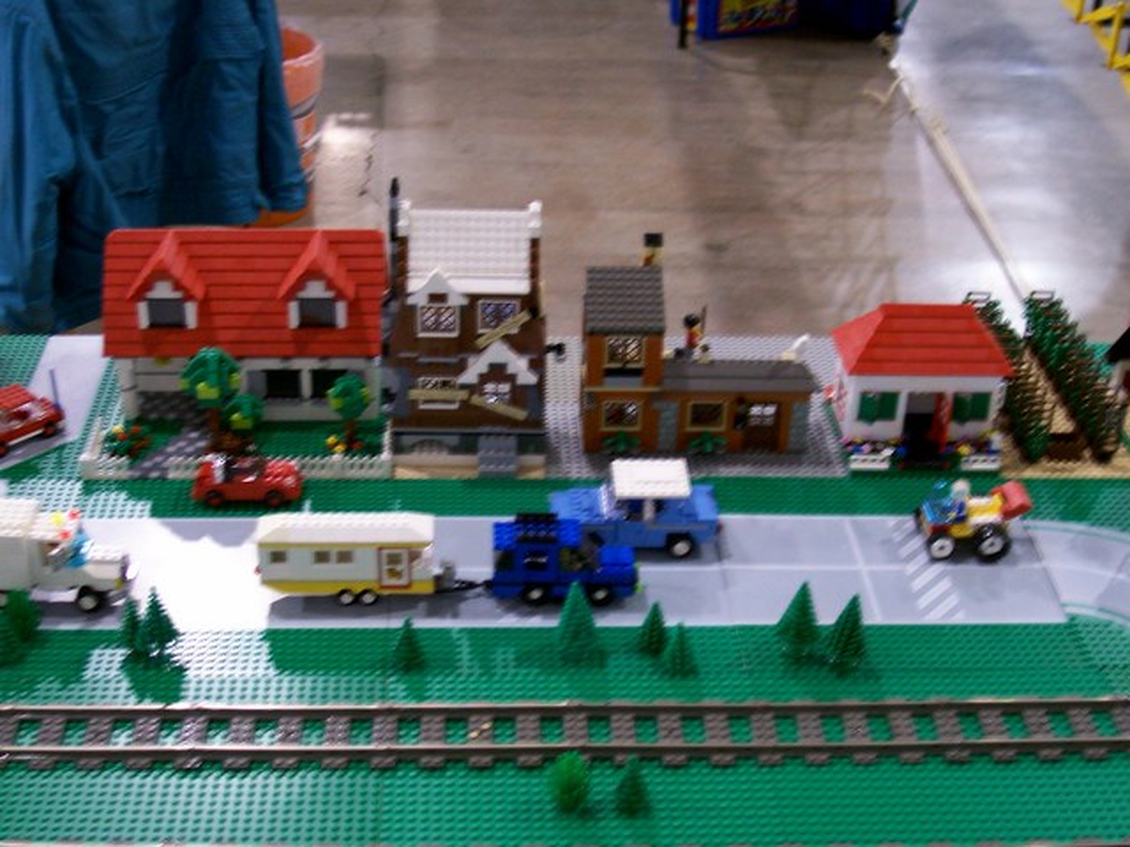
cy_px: 424
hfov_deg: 36.2
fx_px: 1730
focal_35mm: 53
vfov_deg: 27.5
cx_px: 565
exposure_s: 1/8
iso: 160
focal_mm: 8.7
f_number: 3.2
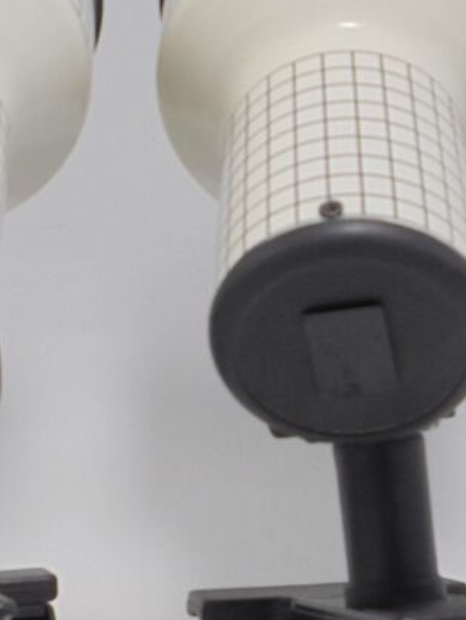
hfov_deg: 17.9
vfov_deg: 23.8
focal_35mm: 82
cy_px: 394
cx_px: 120
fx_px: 1471
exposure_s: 1/60
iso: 100
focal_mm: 6.9
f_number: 4.2
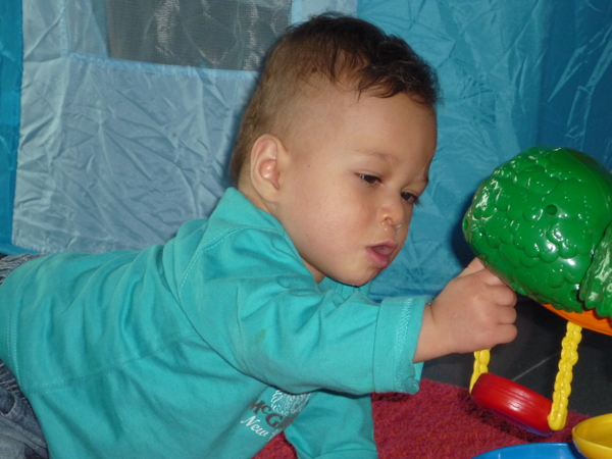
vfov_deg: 12.3
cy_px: 230
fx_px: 2122
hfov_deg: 16.4
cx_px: 306
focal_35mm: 120
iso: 320
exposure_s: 1/60
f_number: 5.8
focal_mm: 20.8
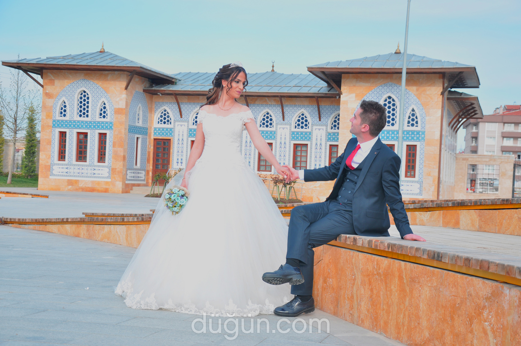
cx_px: 260
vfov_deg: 23.7
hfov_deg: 35.1
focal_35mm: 57
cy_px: 173
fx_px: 824
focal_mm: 38
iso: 200
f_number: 5.6
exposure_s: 1/200
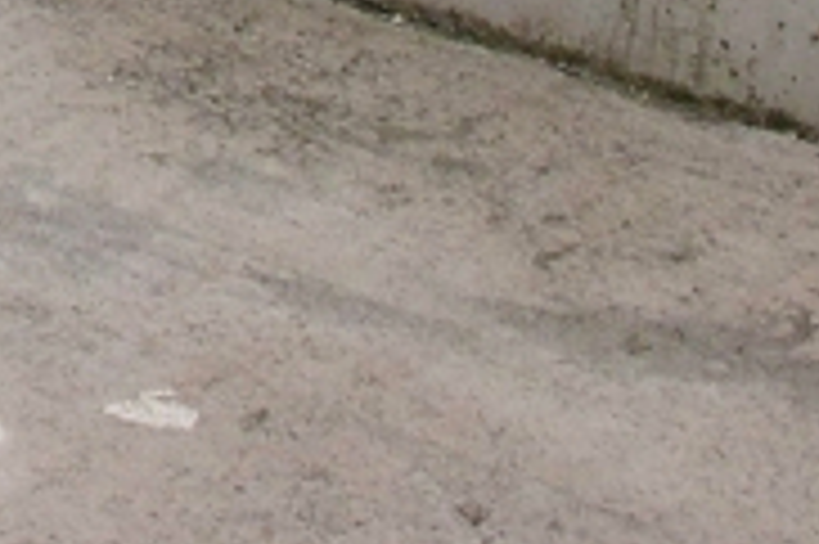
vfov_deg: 6.8
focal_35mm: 185
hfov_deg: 10.7
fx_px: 4205
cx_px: -410
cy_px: -955
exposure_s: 1/125
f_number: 2.9
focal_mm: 6.3
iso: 100
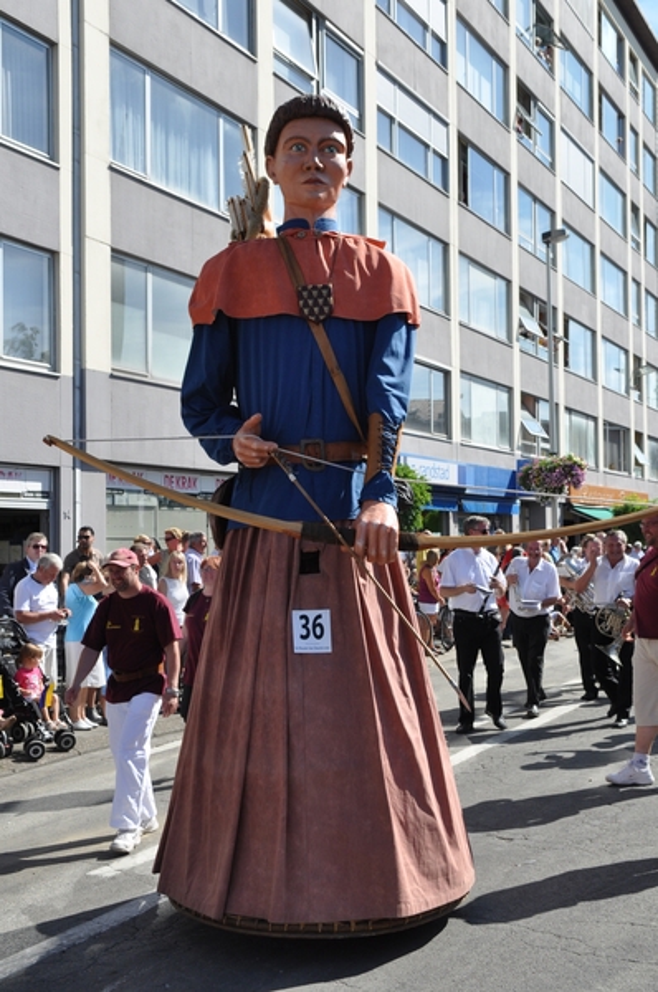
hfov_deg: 34.1
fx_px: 1073
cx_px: 329
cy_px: 496
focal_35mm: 39
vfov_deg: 49.6
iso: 400
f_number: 5.6
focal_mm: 26
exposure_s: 1/1600
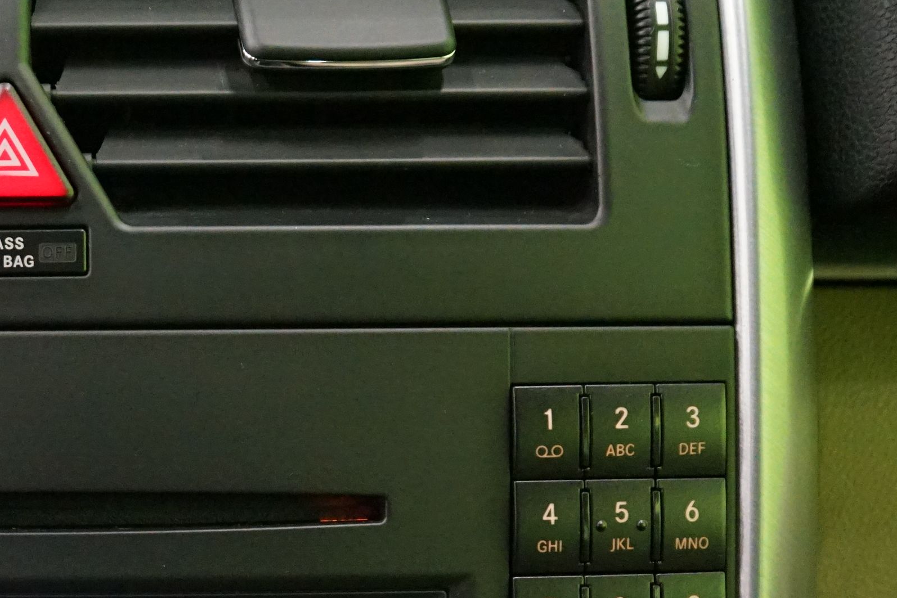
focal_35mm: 79
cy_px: 474
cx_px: 26
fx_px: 1968
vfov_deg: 17.1
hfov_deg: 24.6
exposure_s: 1/25
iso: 6400
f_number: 4
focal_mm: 32
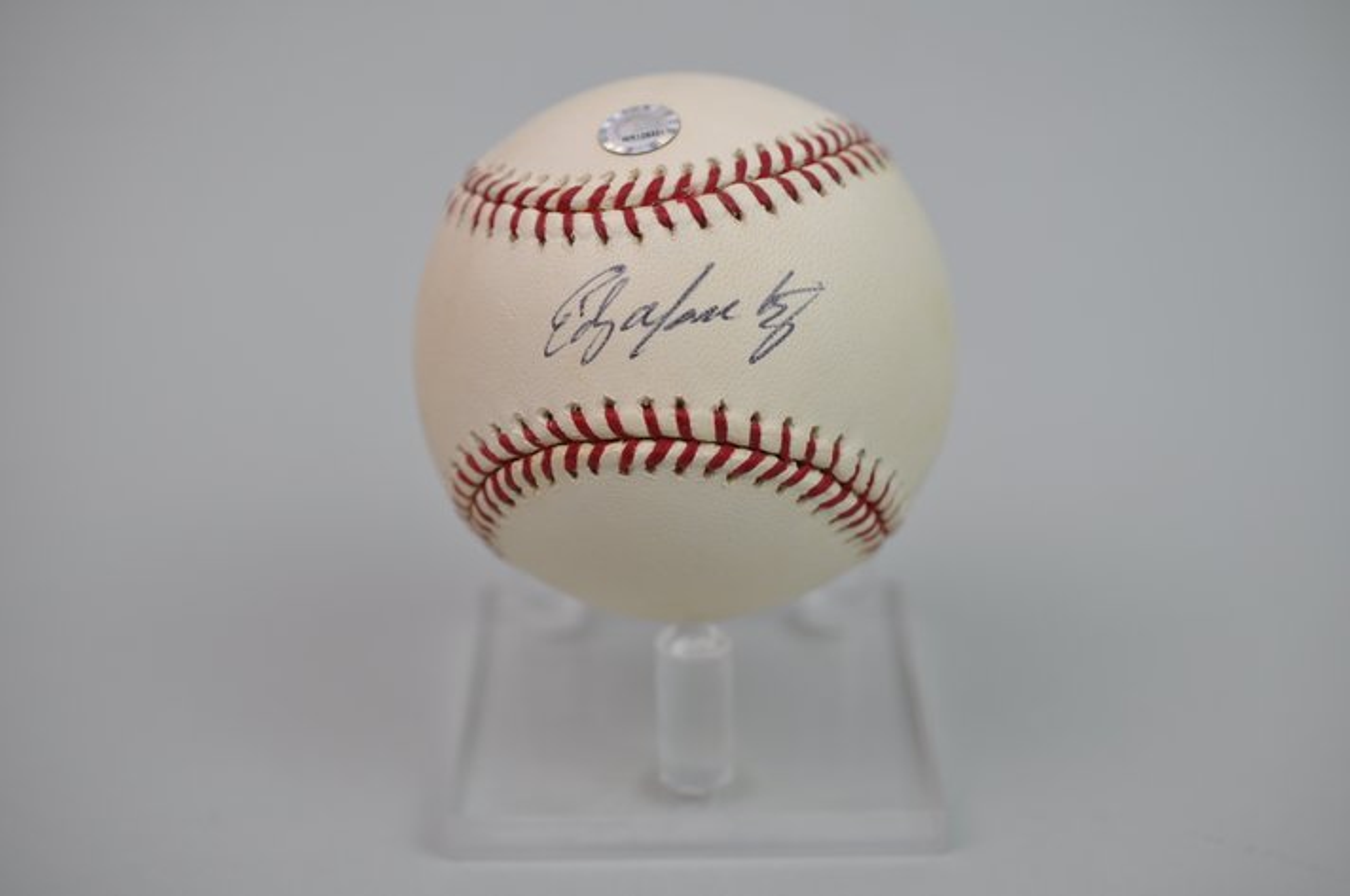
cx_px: 675
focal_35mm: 60
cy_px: 448
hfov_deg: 33.4
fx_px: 2247
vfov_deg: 22.6
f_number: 4
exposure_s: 1/60
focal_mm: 40
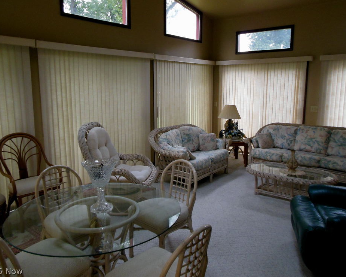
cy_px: 134
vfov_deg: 53.2
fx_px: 276
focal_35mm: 27
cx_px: 175
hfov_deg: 64.1
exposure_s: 1/30
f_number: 3.2
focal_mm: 4.5
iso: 320
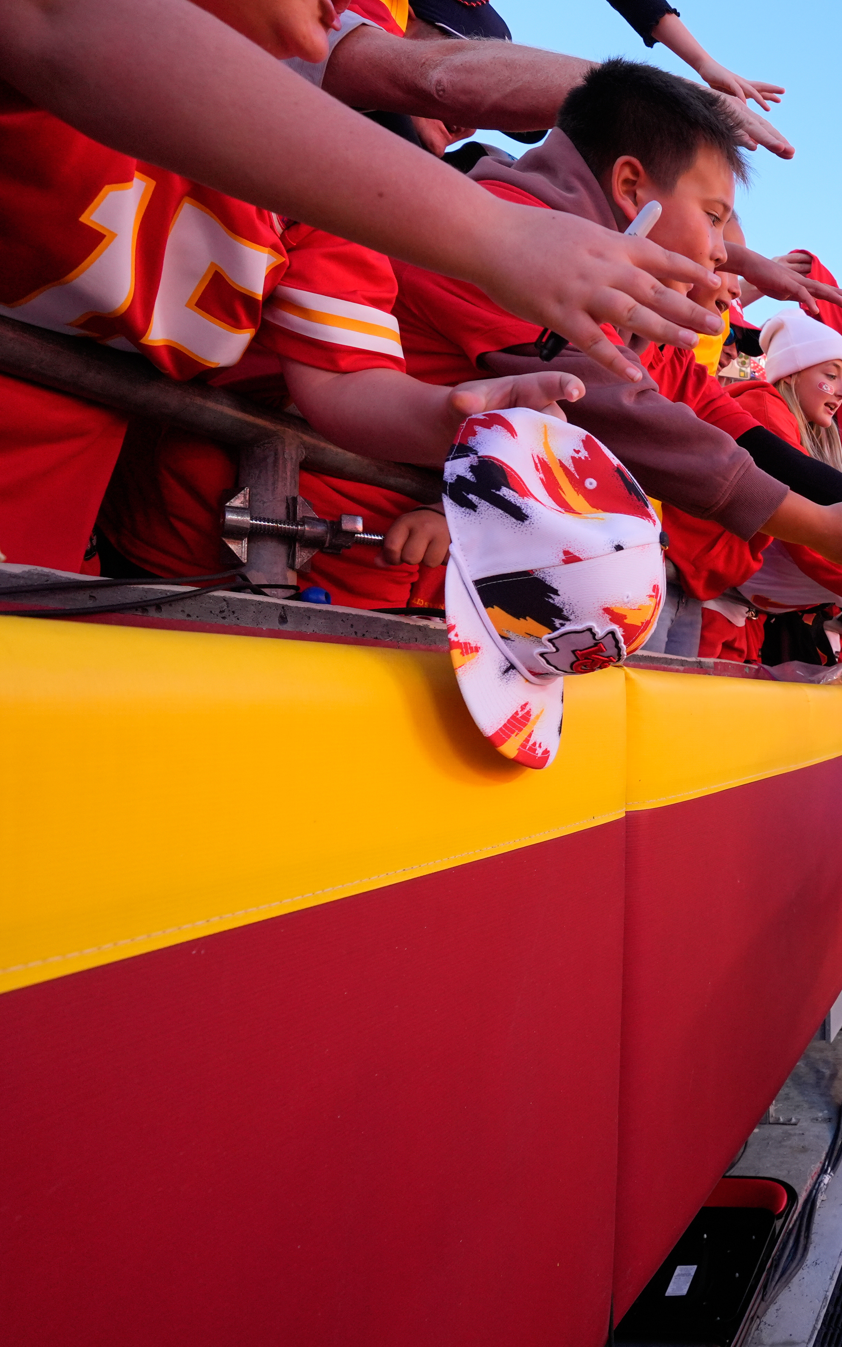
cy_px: 684
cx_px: 963
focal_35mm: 22
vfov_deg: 79.6
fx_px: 808
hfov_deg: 41.5
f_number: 6.3
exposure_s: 1/1000
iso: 1000
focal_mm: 14
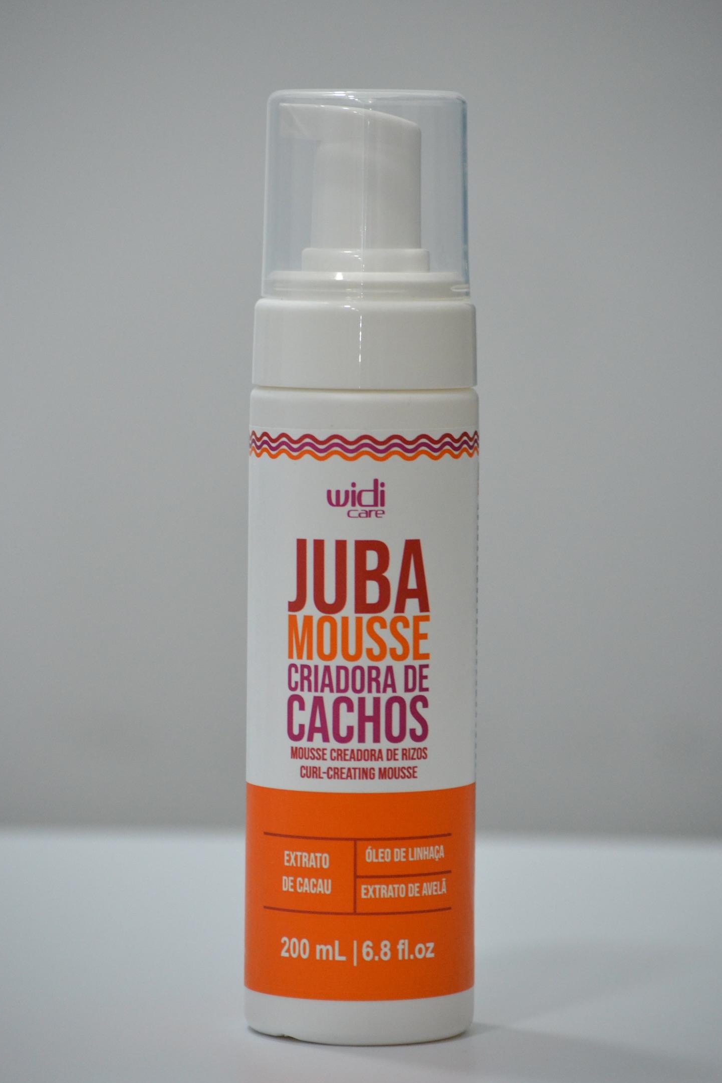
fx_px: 5867
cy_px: 536
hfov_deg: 7.0
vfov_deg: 10.5
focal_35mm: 195
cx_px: 365
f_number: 5
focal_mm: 122
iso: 1600
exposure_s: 1/200
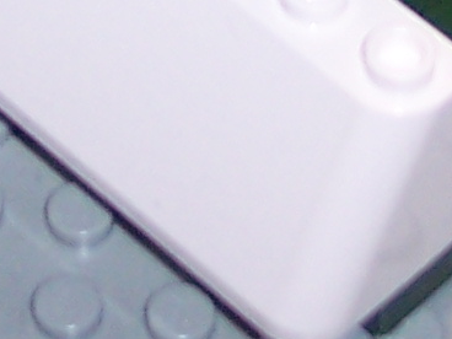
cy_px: -768
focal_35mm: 303
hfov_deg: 6.5
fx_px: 3956
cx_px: 16
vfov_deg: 4.6
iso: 100
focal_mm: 8
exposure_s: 1/60
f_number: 2.8
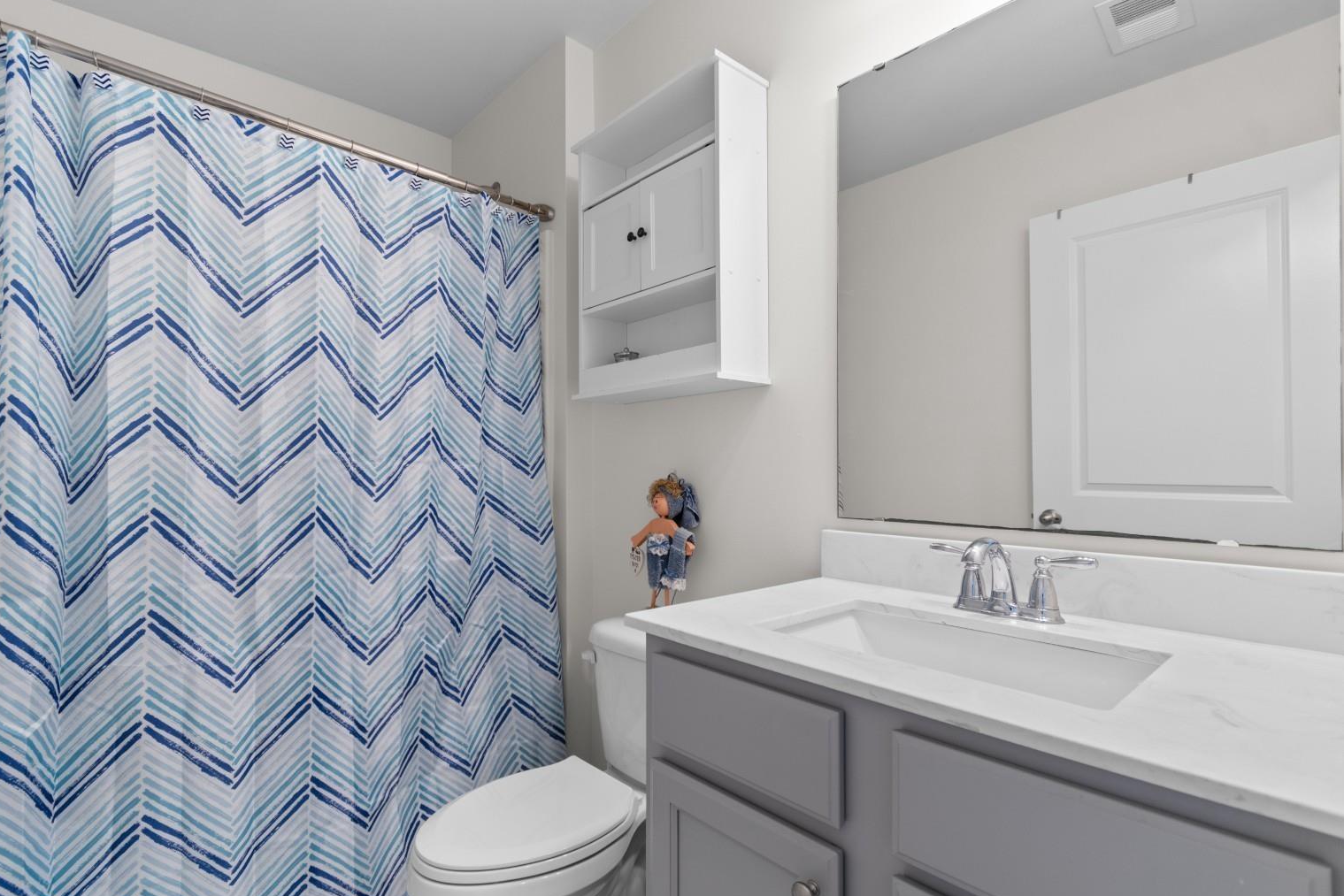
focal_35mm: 16
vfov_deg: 73.7
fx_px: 597
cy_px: 463
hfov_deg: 96.6
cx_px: 629
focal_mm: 10
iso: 100
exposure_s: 1
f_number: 4.5
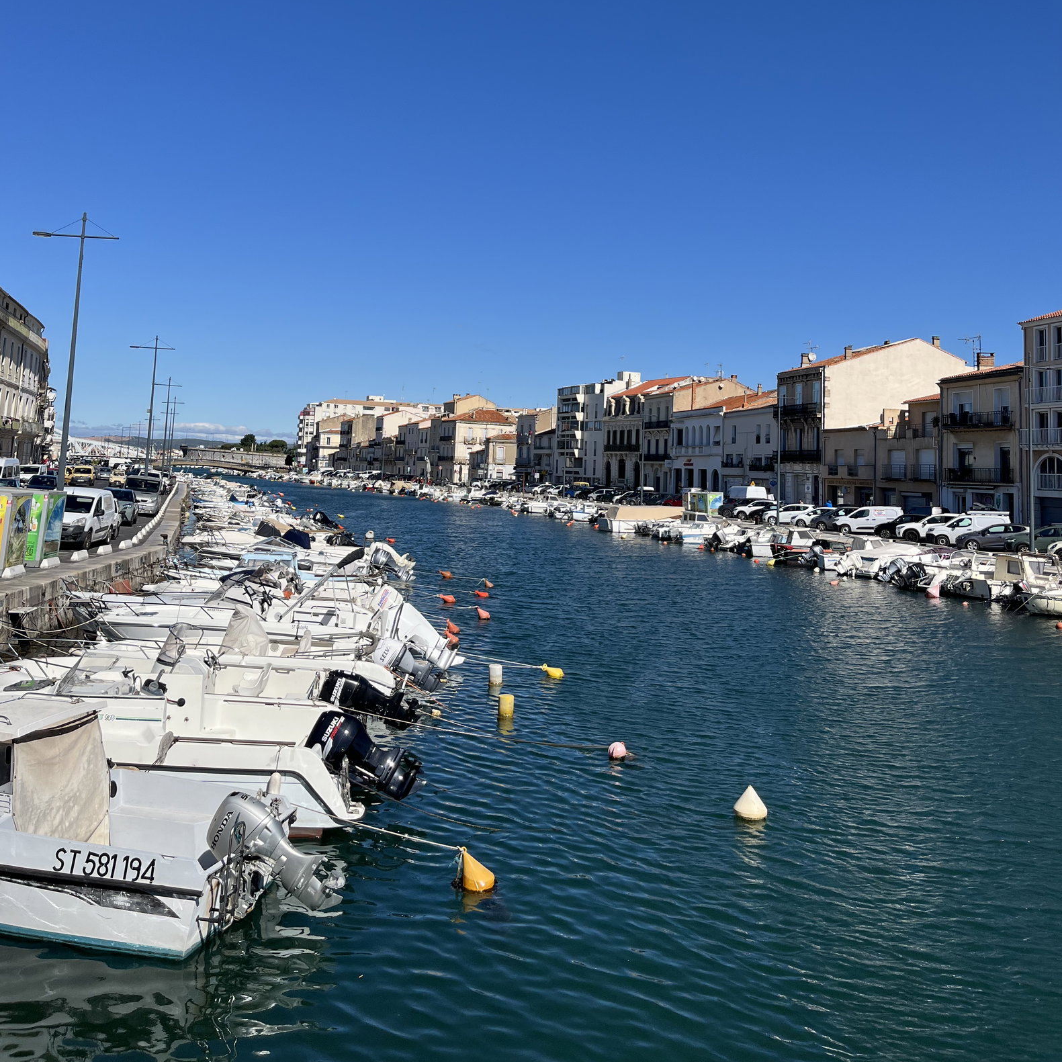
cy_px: 359
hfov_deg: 52.5
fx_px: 1076
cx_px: 527
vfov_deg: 51.6
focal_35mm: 31
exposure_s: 1/5848
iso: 50
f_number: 1.6
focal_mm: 5.1
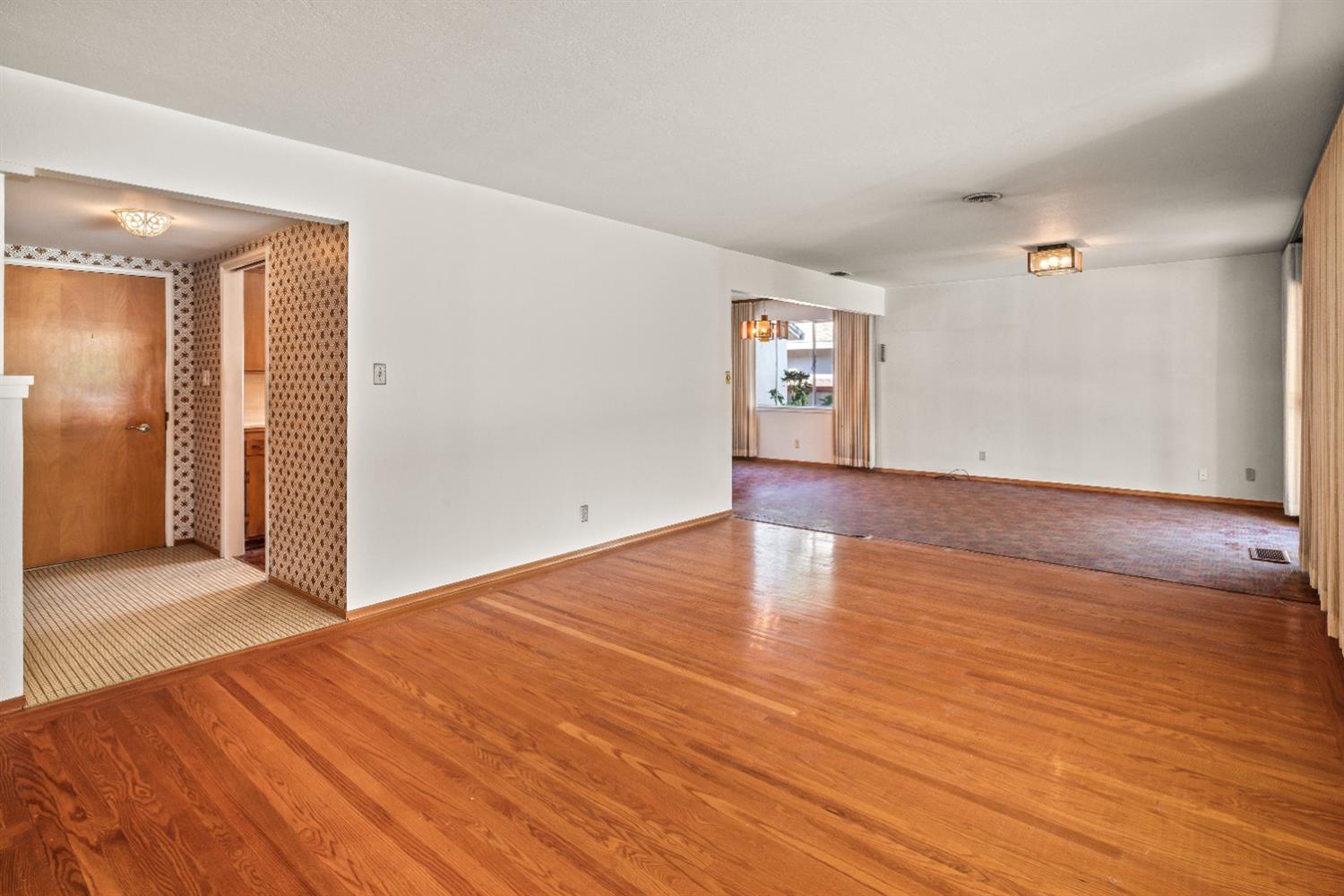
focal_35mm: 17
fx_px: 635
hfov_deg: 93.3
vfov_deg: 70.4
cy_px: 448
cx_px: 672
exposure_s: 1/2
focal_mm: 17
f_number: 8
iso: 100
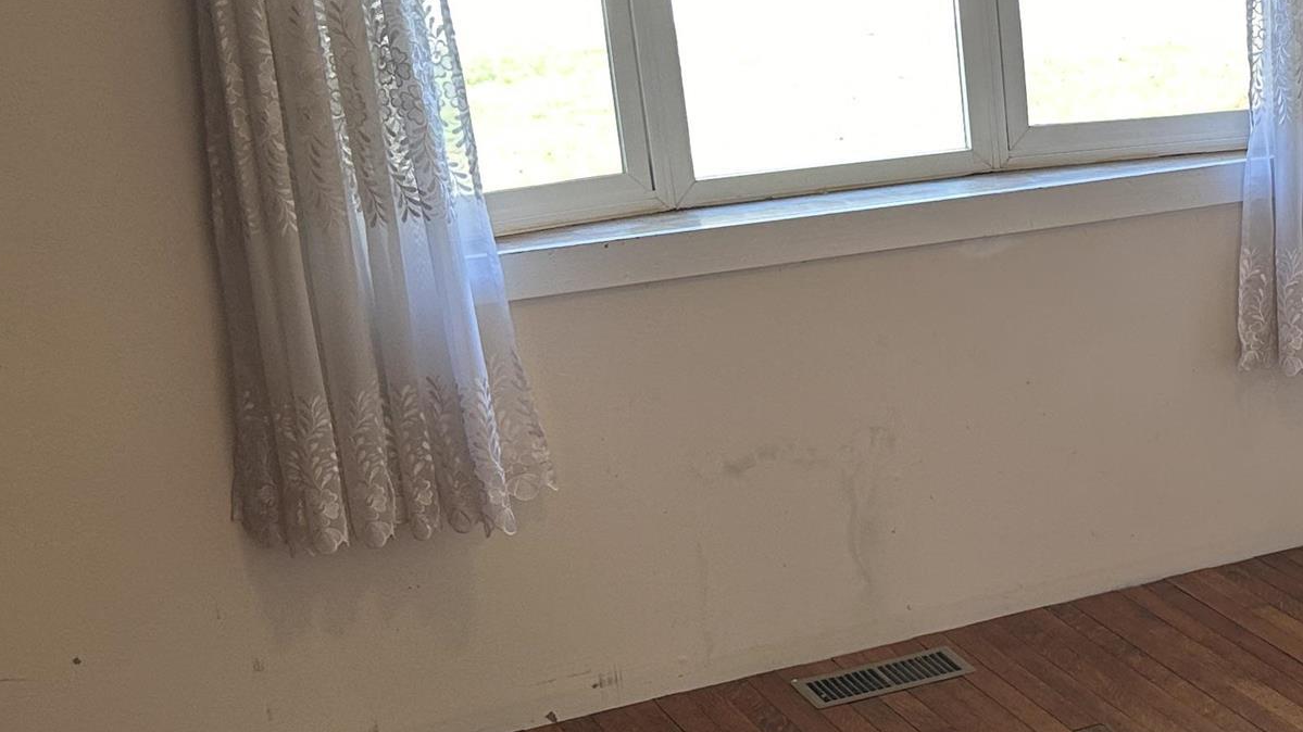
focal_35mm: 67
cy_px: 532
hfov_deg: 29.1
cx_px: 1356
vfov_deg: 17.9
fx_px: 2315
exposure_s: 1/120
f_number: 1.78
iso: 100
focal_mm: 6.86
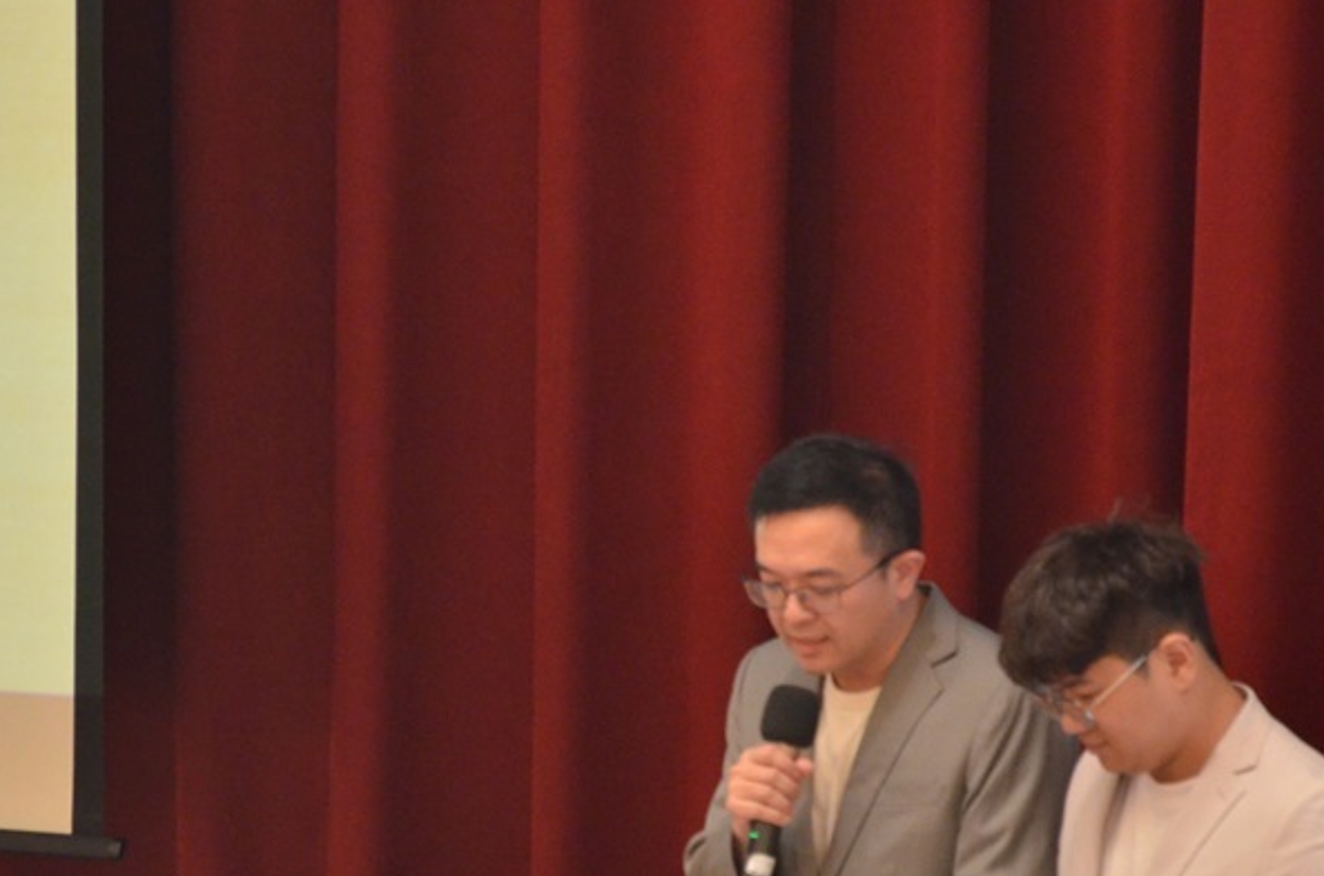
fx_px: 15006
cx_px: 532
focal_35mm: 409
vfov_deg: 3.3
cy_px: 684
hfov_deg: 5.1
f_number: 5.6
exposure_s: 1/40
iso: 2000
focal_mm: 140
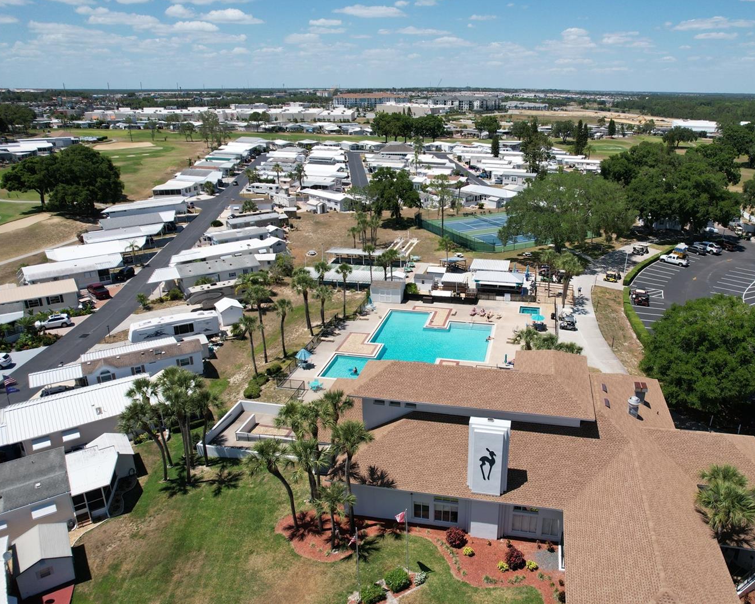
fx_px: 559
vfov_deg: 56.8
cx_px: 422
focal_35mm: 25
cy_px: 302
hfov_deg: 67.9
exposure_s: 1/3200
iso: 150
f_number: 2.8
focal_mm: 8.38
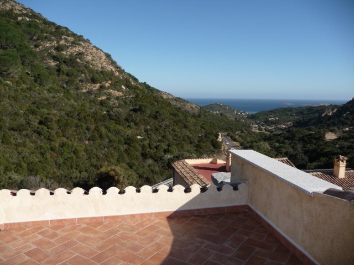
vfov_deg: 49.7
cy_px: 132
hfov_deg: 63.4
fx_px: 286
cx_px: 177
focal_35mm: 28
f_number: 3.3
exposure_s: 1/1300
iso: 100
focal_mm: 4.7
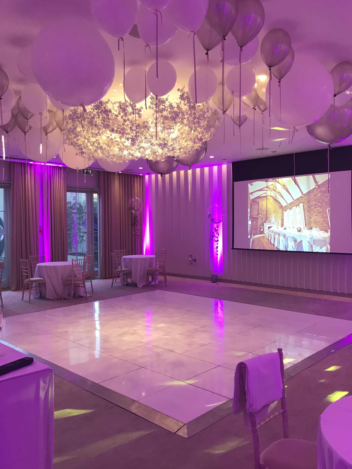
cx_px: 182
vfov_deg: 61.7
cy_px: 233
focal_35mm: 29
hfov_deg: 48.2
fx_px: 393
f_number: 1.8
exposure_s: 1/33
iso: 32
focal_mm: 3.99
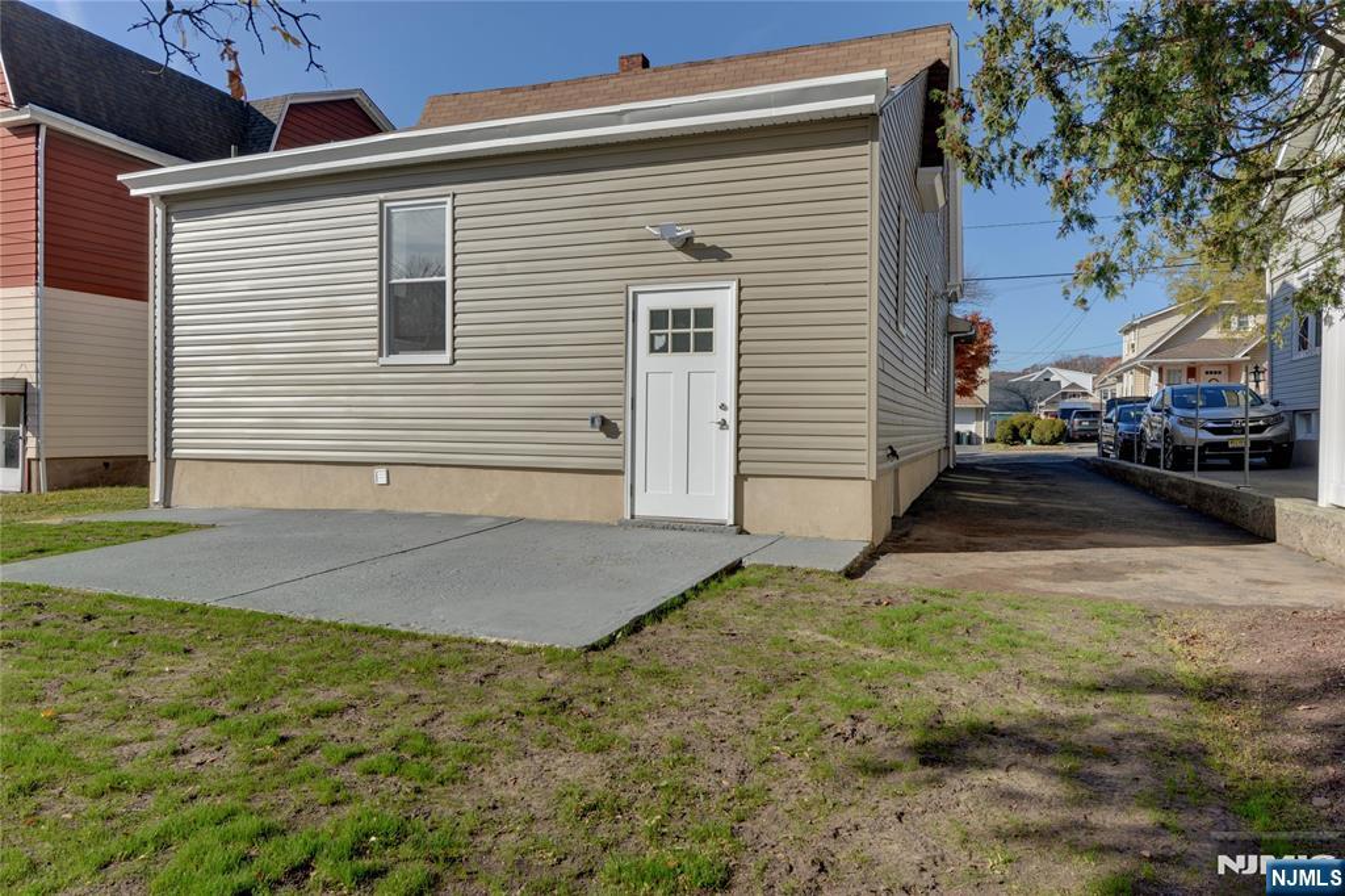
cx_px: 672
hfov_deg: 73.8
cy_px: 448
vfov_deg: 53.1
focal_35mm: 24
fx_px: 896
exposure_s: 1/250
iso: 200
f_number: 9
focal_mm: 24
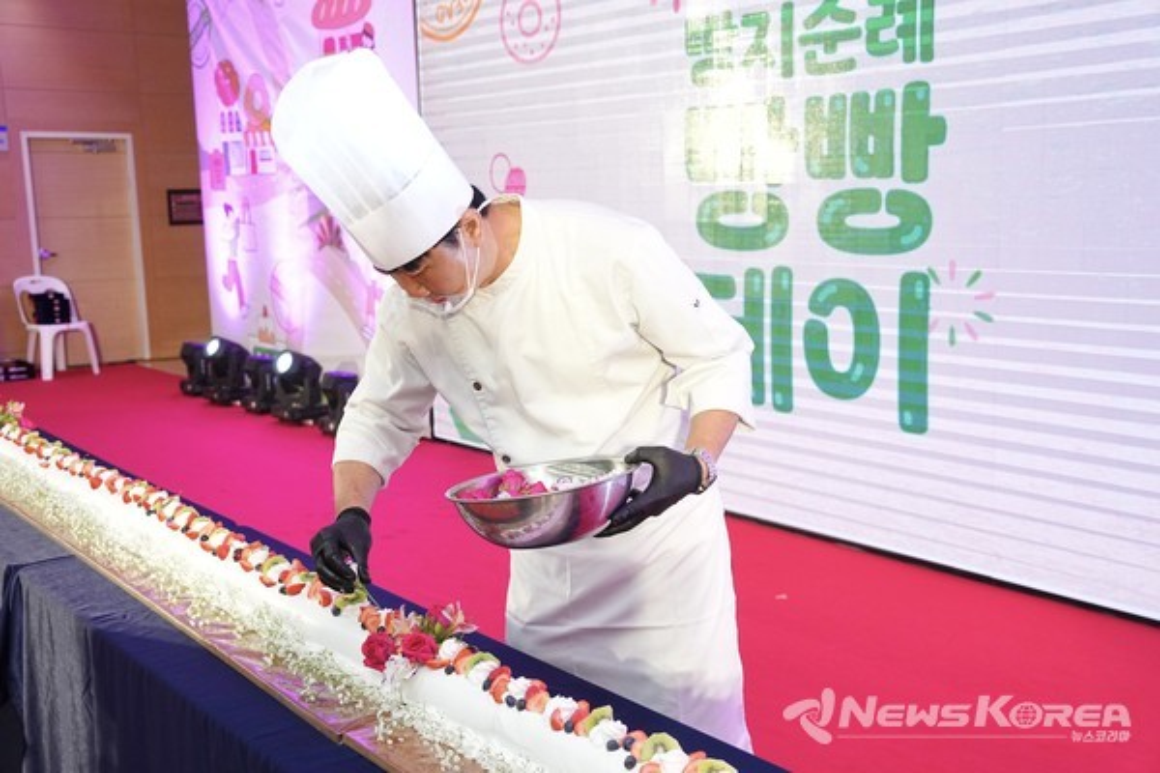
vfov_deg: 31.9
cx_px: 580
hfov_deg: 46.4
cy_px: 386
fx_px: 1353
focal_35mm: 42
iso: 2500
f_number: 5.6
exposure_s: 1/200
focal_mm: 42
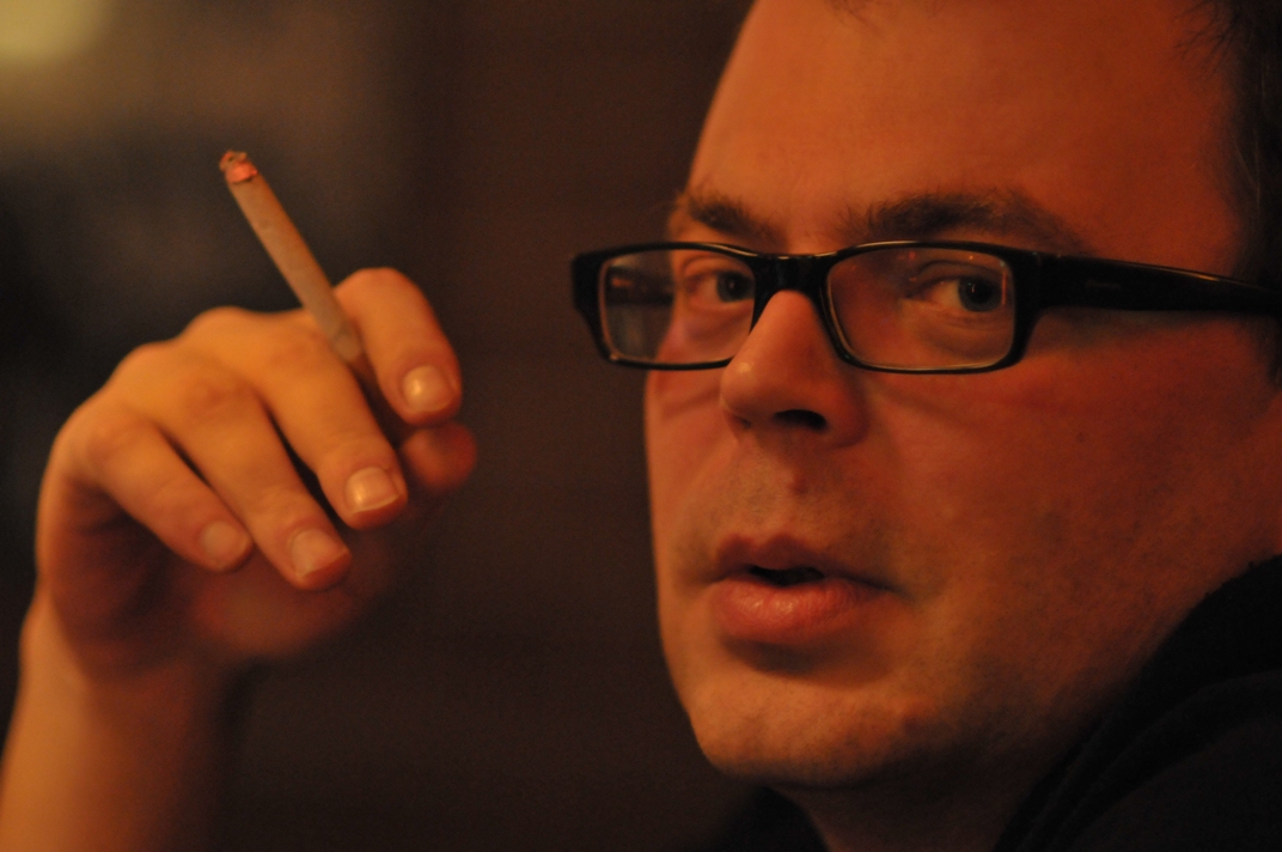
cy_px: 426
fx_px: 4535
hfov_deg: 16.1
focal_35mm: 128
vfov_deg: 10.7
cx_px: 641
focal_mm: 85
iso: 1600
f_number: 1.8
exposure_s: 1/60
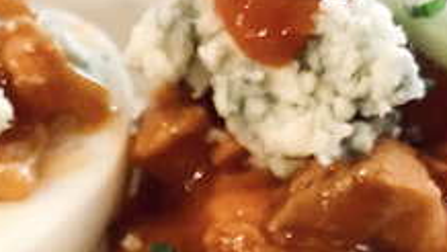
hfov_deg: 18.9
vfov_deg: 10.5
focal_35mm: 109
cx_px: -35
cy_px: 444
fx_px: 1293
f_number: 1.8
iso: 100
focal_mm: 3.99
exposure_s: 1/5
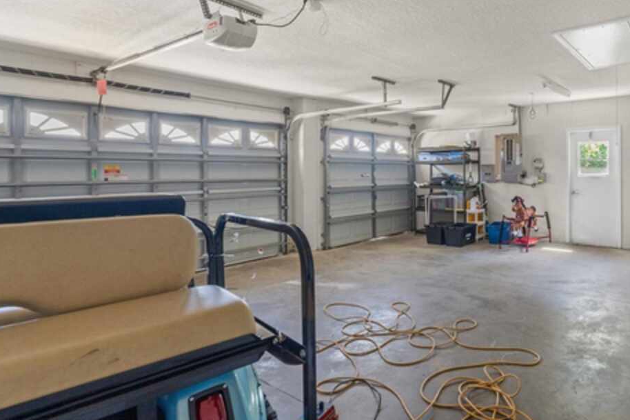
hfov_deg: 75.3
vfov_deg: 56.9
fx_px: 386
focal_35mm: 22
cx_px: 434
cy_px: 179
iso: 400
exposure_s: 1/6
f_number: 7.1
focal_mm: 10.5
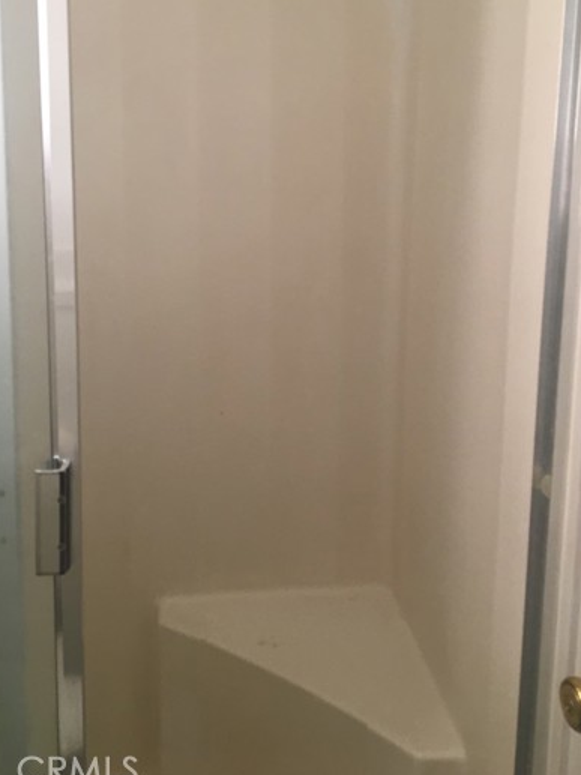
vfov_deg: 51.0
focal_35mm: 36
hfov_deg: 39.6
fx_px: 806
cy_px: 311
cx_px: 257
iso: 64
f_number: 2.2
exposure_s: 1/30
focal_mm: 4.15
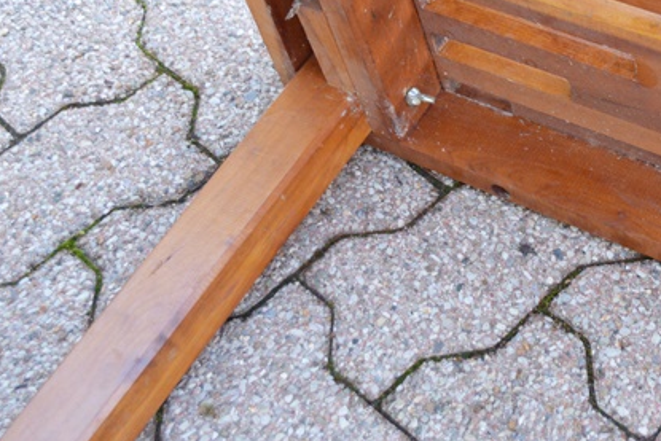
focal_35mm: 78
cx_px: 596
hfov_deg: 25.2
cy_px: -18
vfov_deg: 17.1
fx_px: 1433
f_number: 4.5
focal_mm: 24
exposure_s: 1/80
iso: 400
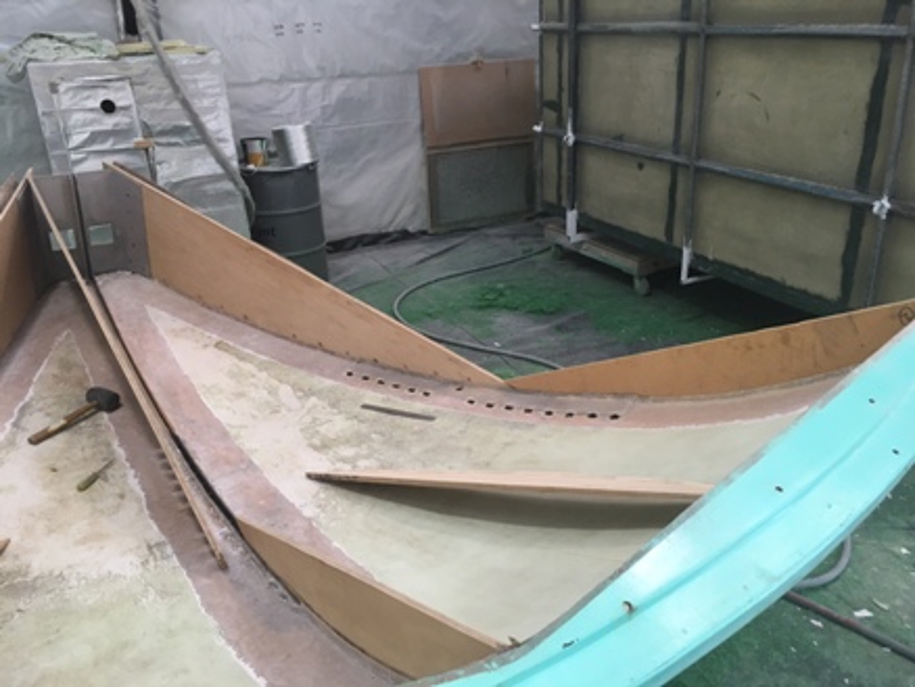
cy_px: 344
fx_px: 767
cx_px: 458
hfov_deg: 61.6
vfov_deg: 48.3
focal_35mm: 29
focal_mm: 4.15
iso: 50
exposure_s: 1/33
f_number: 2.2
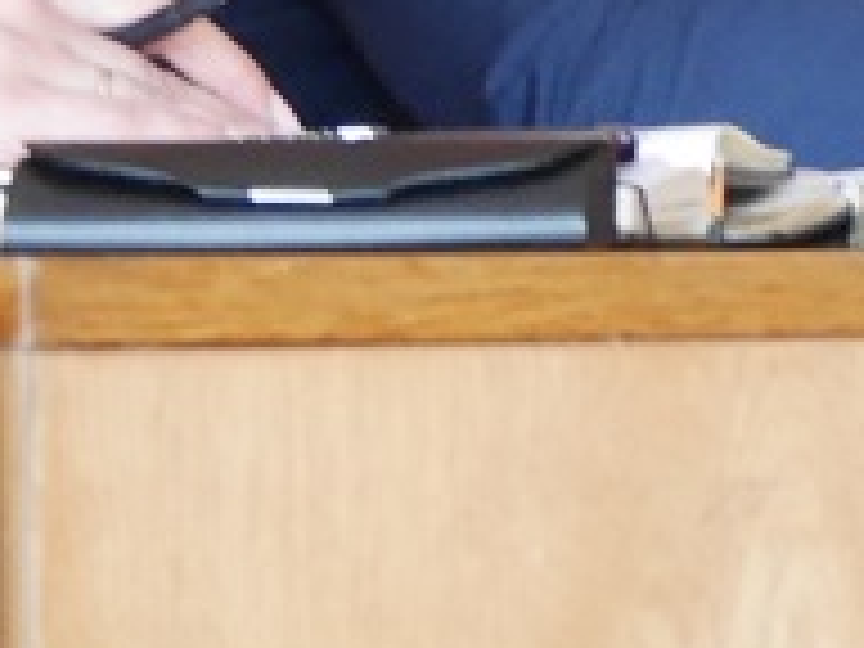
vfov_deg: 2.8
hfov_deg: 3.7
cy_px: -418
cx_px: 1420
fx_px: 13428
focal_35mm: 538
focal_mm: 40
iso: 1600
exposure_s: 1/80
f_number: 4.7
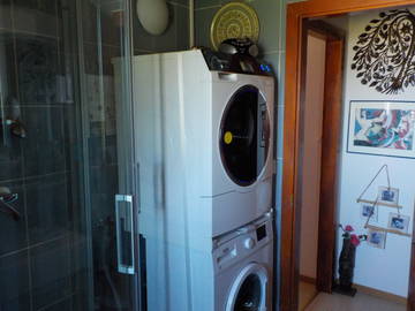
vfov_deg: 46.8
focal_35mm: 30
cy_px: 156
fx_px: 360
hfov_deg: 60.0
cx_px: 208
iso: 400
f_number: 3.3
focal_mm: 4.1
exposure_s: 1/20
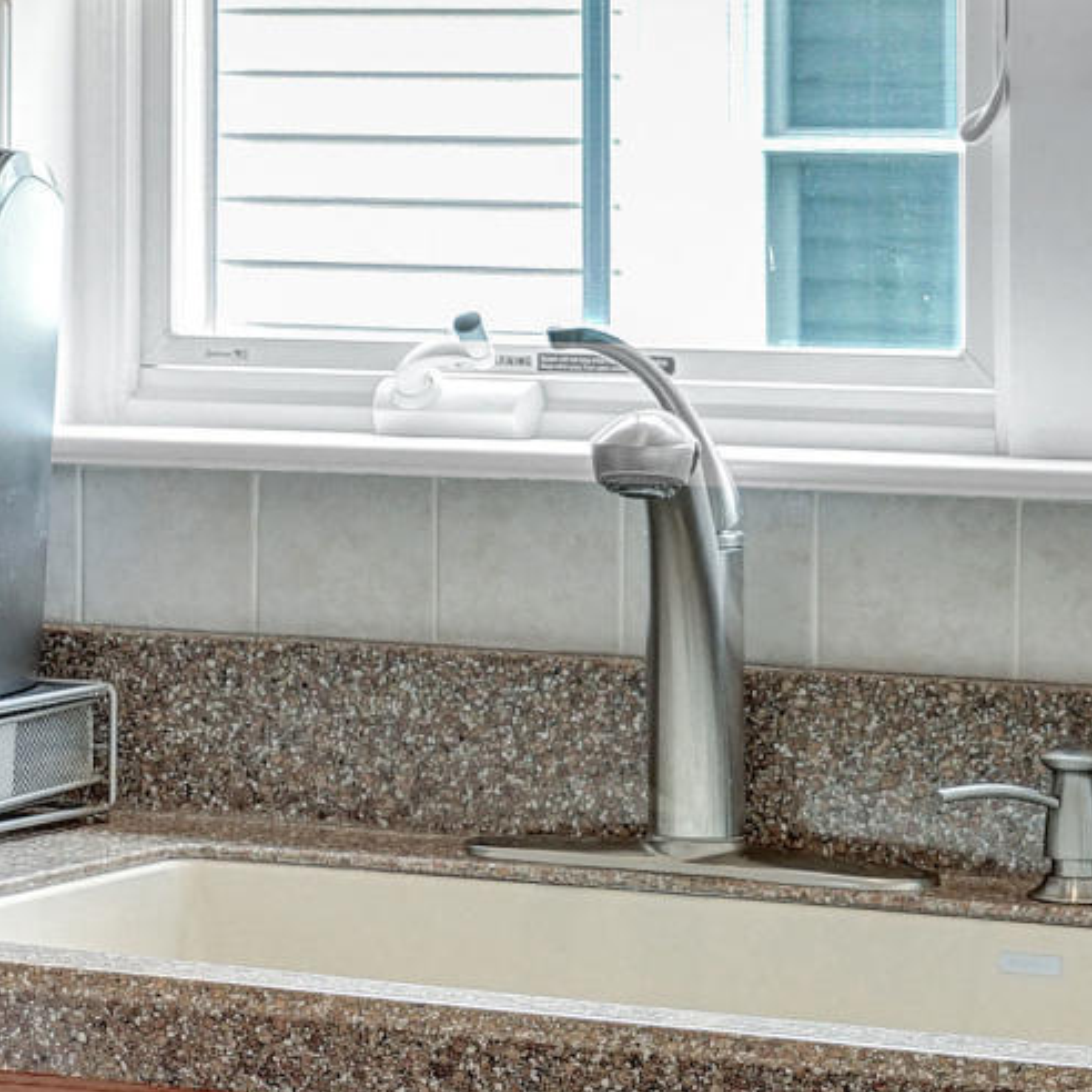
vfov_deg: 10.2
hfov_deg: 9.7
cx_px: -899
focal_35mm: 171
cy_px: 32
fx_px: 6103
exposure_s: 1/4
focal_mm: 33
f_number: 8
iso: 250
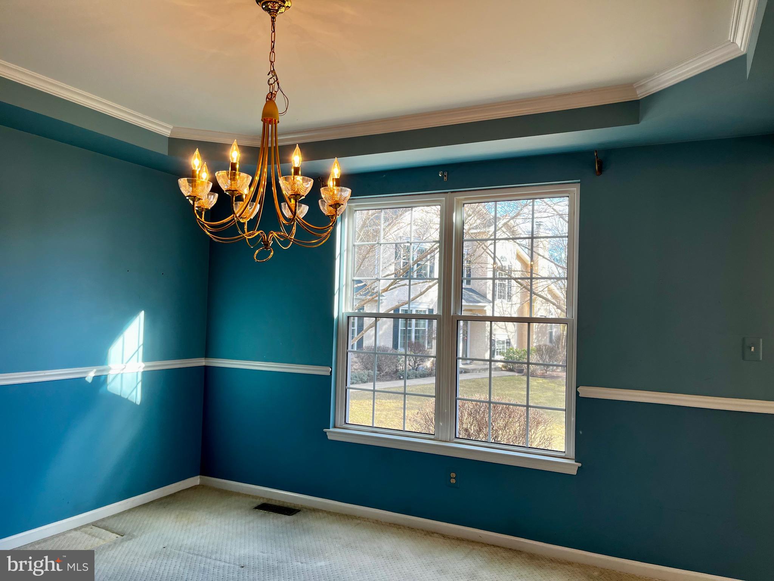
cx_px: 387
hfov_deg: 67.3
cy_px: 290
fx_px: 581
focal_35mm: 26
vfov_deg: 53.1
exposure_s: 1/164
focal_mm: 5.1
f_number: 1.6
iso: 50
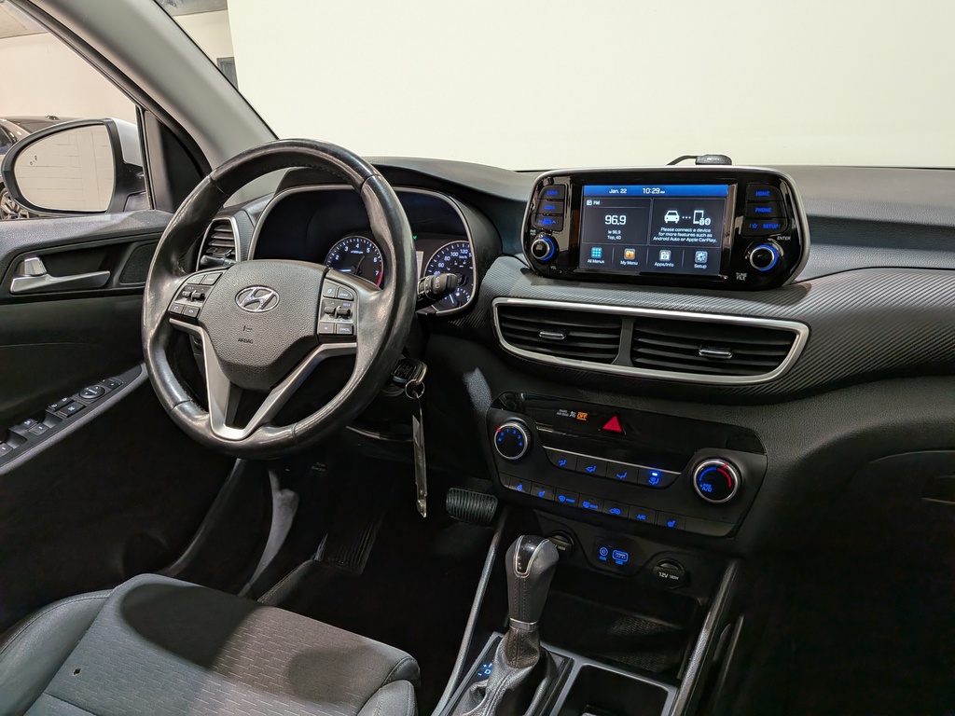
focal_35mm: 24
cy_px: 358
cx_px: 478
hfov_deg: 71.6
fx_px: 662
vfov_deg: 56.8
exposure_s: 1/50
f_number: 1.7
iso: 82
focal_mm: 4.53
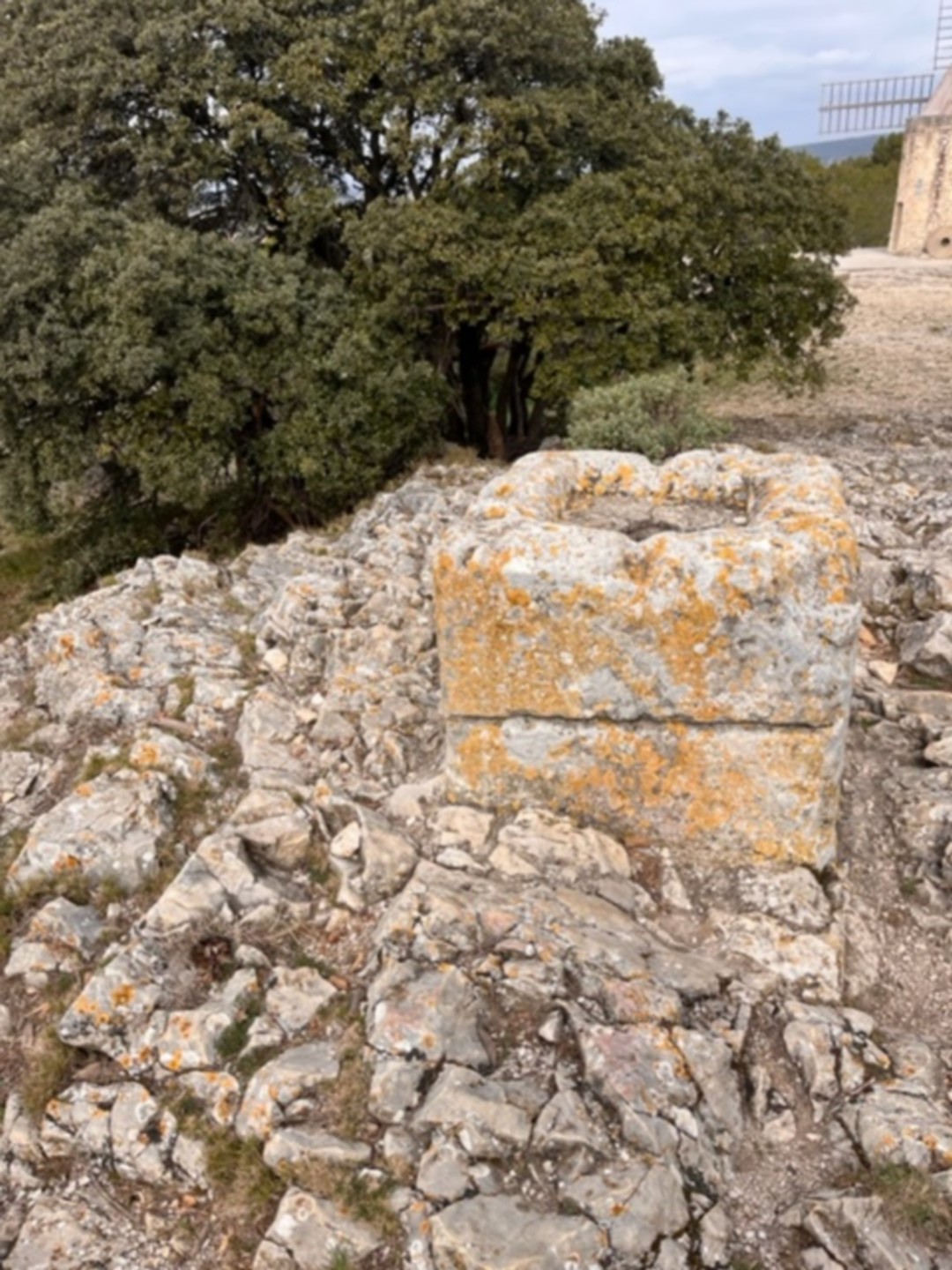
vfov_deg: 67.3
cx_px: 476
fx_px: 953
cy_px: 635
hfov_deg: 53.1
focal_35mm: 26
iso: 50
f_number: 1.6
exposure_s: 1/2899
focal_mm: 5.1
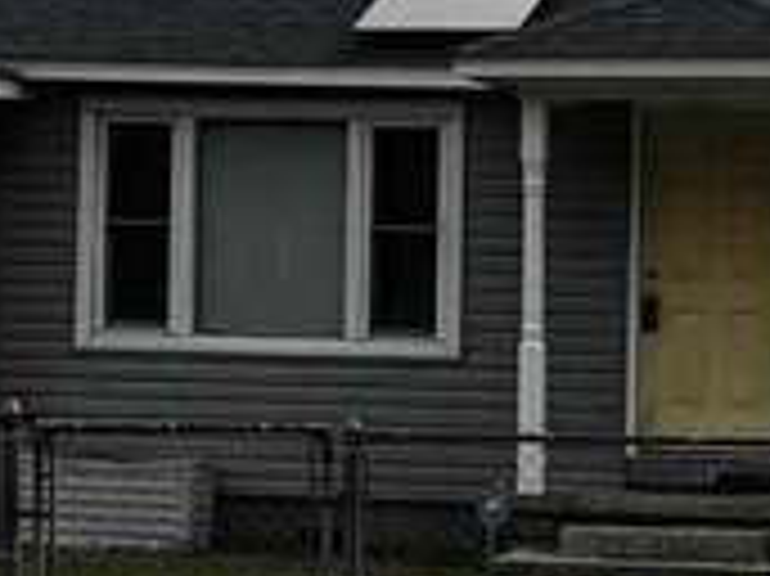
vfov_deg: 8.2
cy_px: 279
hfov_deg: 11.0
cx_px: 518
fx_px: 4001
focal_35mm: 180
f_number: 1.78
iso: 80
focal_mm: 6.76
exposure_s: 1/7092
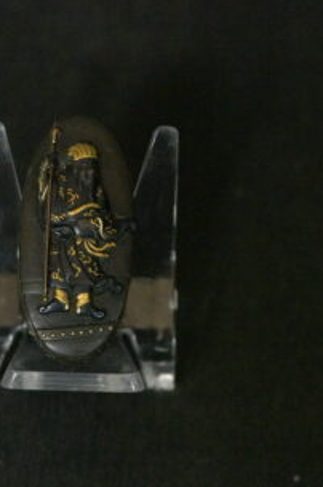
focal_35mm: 159
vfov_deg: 12.9
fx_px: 2145
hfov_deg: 8.6
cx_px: 75
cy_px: 244
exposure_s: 1/125
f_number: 10
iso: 25600
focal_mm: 105
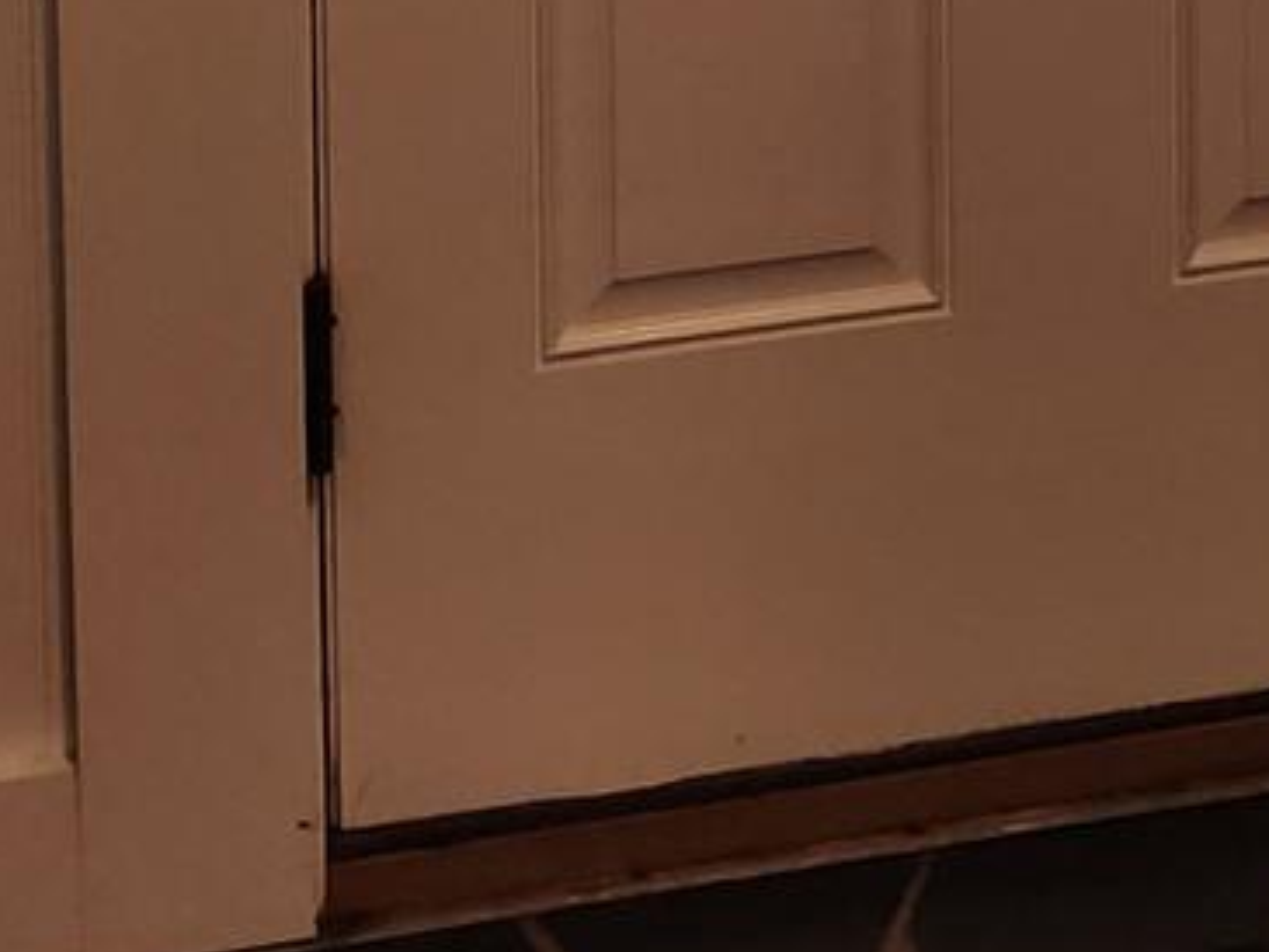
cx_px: 1425
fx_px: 4731
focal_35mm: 129
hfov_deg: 14.9
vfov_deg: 10.0
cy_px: -1355
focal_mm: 5.4
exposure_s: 1/120
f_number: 1.8
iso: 125
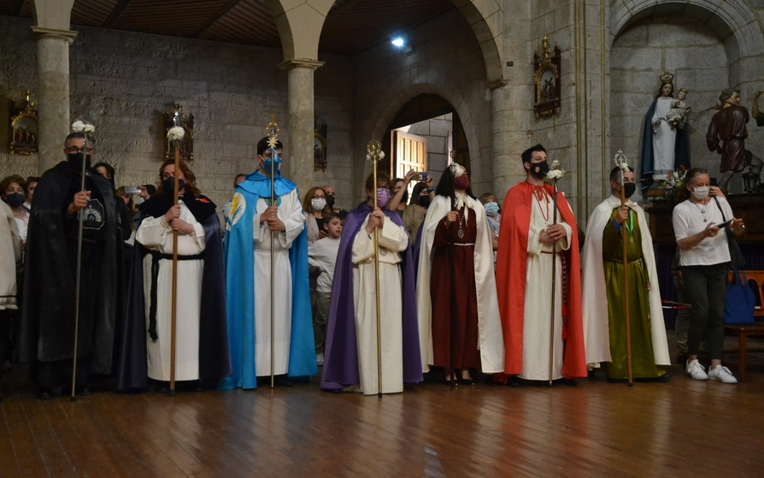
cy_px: 226
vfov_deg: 32.0
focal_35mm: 40
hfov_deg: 49.3
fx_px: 833
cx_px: 384
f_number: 4
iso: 3200
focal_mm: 26
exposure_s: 1/60
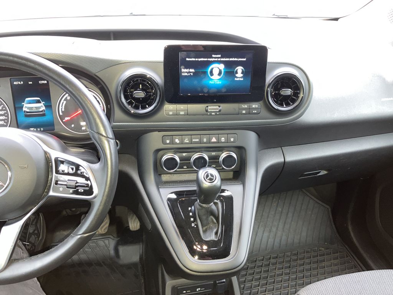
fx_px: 318
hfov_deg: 63.4
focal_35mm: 28
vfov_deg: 49.7
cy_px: 148
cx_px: 196
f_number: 1.8
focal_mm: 3.99
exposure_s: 1/7
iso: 50
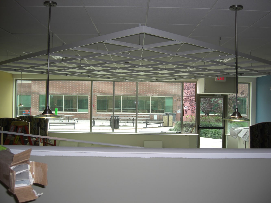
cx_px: 136
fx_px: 298
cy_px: 102
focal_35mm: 38
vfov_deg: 37.7
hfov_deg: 49.0
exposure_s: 1/125
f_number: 2.8
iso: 80
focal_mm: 7.9
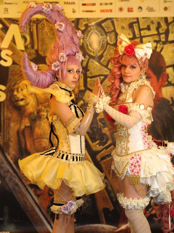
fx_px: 744
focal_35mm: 111
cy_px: 109
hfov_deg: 13.3
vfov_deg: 17.7
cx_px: 87
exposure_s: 1/320
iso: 200
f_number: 2.8
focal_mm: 102
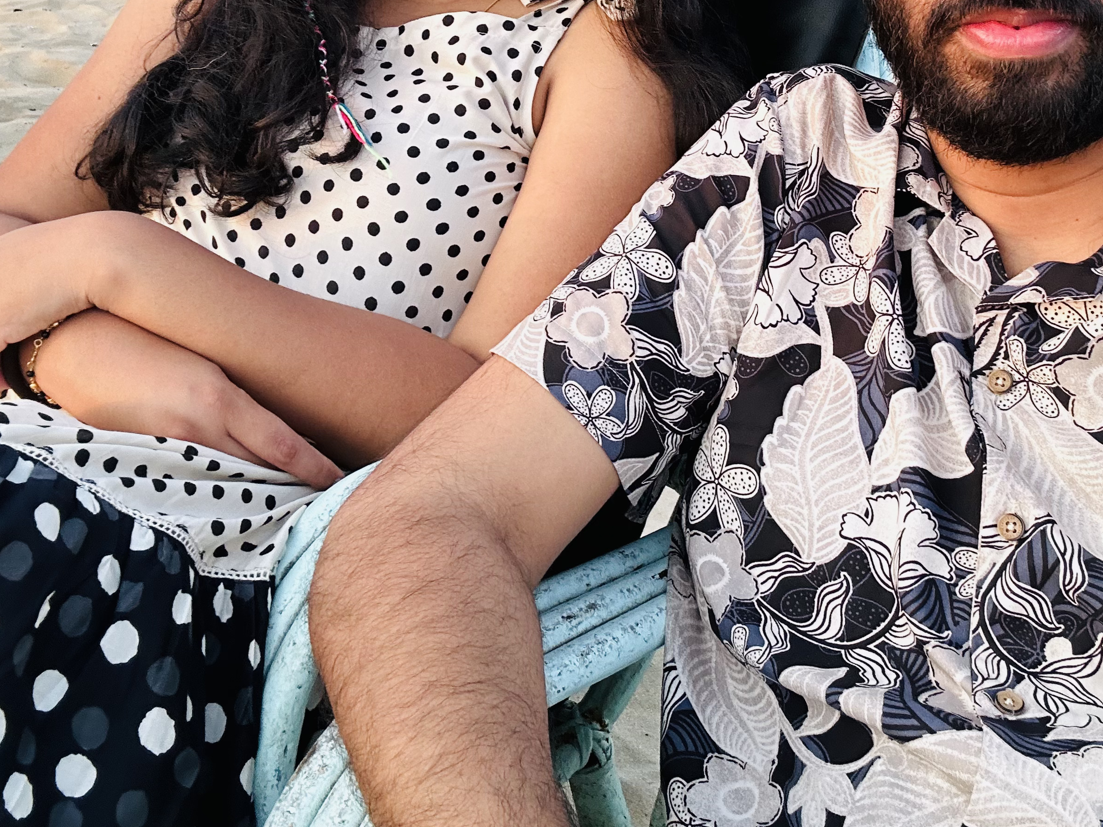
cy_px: 159
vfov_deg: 35.6
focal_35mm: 39
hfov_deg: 47.6
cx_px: 658
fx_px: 1243
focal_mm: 2.69
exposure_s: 1/121
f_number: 1.9
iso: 80
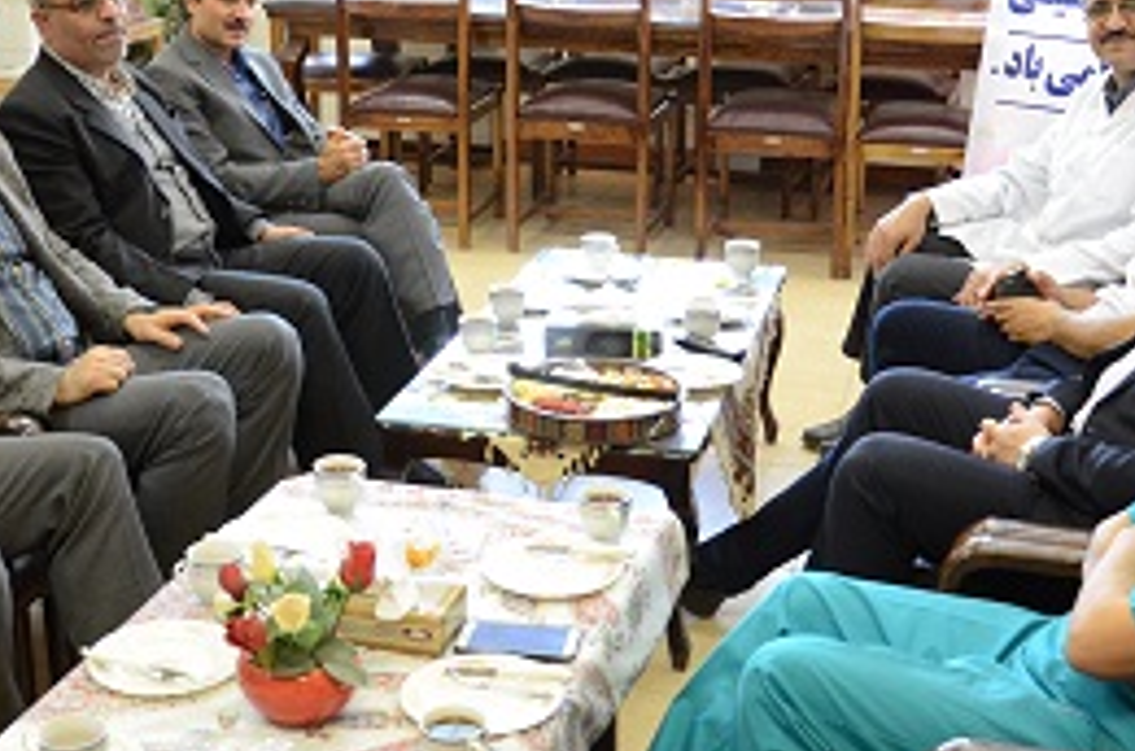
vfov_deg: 25.3
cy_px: 301
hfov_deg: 37.6
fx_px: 1667
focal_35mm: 53
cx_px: 533
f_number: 3.5
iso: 1600
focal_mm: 18
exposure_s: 1/125
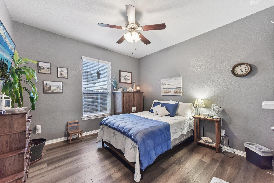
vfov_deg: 81.2
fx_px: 107
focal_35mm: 14
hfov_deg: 104.2
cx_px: 137
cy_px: 92
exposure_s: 1/15
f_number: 8
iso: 1400
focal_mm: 14
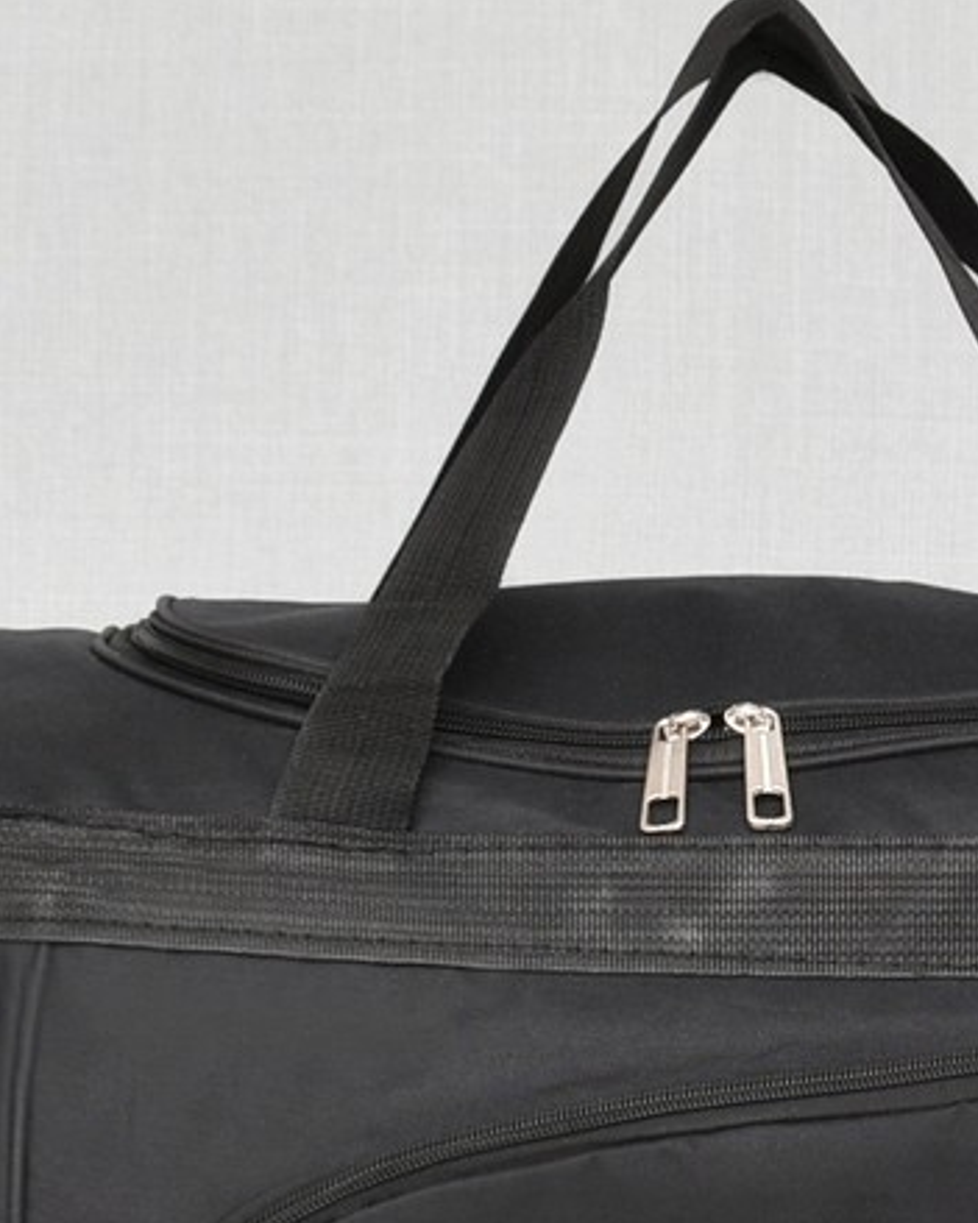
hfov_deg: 12.1
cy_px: 864
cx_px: 755
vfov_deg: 15.1
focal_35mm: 127
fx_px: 4610
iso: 100
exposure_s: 1/60
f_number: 5.6
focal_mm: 31
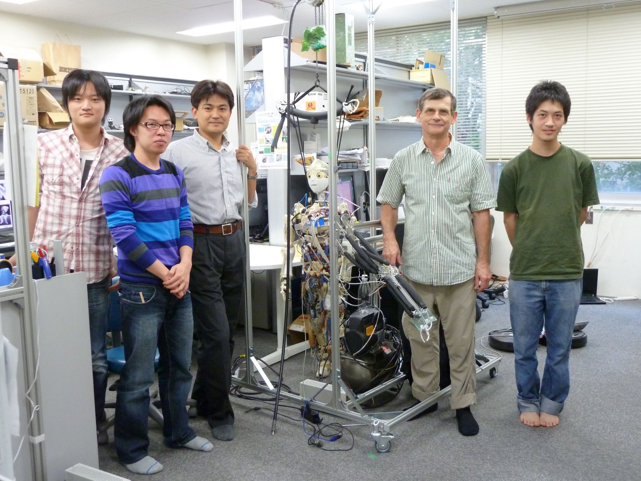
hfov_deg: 52.6
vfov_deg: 40.7
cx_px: 320
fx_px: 648
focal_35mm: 35
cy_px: 240
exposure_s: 1/25
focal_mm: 5.7
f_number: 3.5
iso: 400
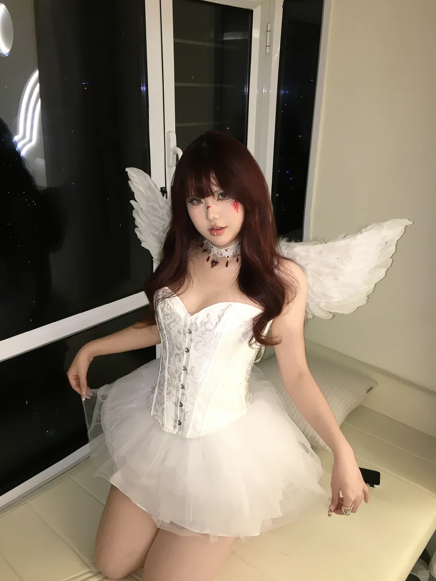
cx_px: 218
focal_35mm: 29
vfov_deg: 61.7
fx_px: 487
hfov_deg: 48.2
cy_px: 290
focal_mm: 4.15
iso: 100
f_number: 2.2
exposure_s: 1/33
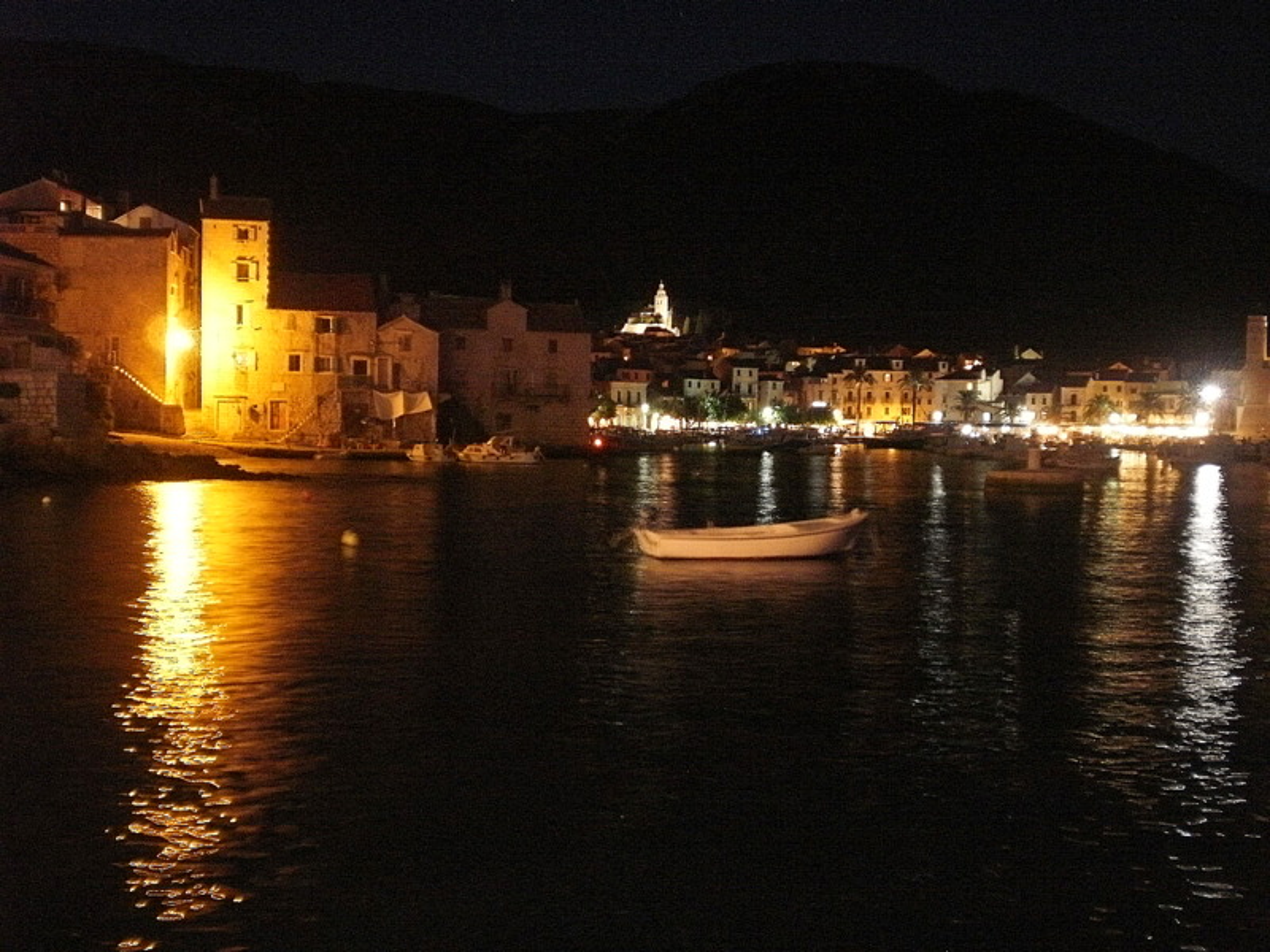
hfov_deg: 42.1
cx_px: 635
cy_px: 476
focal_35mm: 45
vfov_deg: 32.2
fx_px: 1651
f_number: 3.5
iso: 400
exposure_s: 2
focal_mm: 7.4
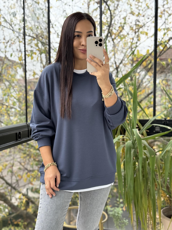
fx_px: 318
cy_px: 115
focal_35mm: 48
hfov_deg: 30.3
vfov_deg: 39.7
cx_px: 86
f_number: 1.78
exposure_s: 1/242
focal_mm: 6.76
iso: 160
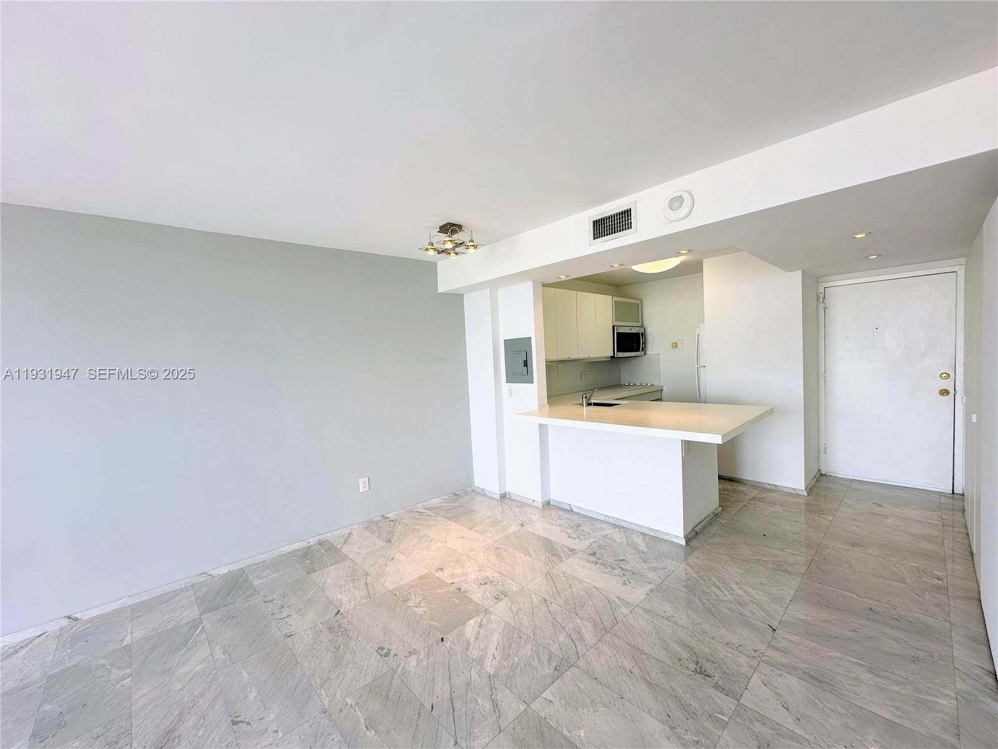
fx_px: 404
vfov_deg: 85.7
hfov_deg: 102.1
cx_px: 499
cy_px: 374
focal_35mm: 14
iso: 40
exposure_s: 1/153
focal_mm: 2.22
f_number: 2.2
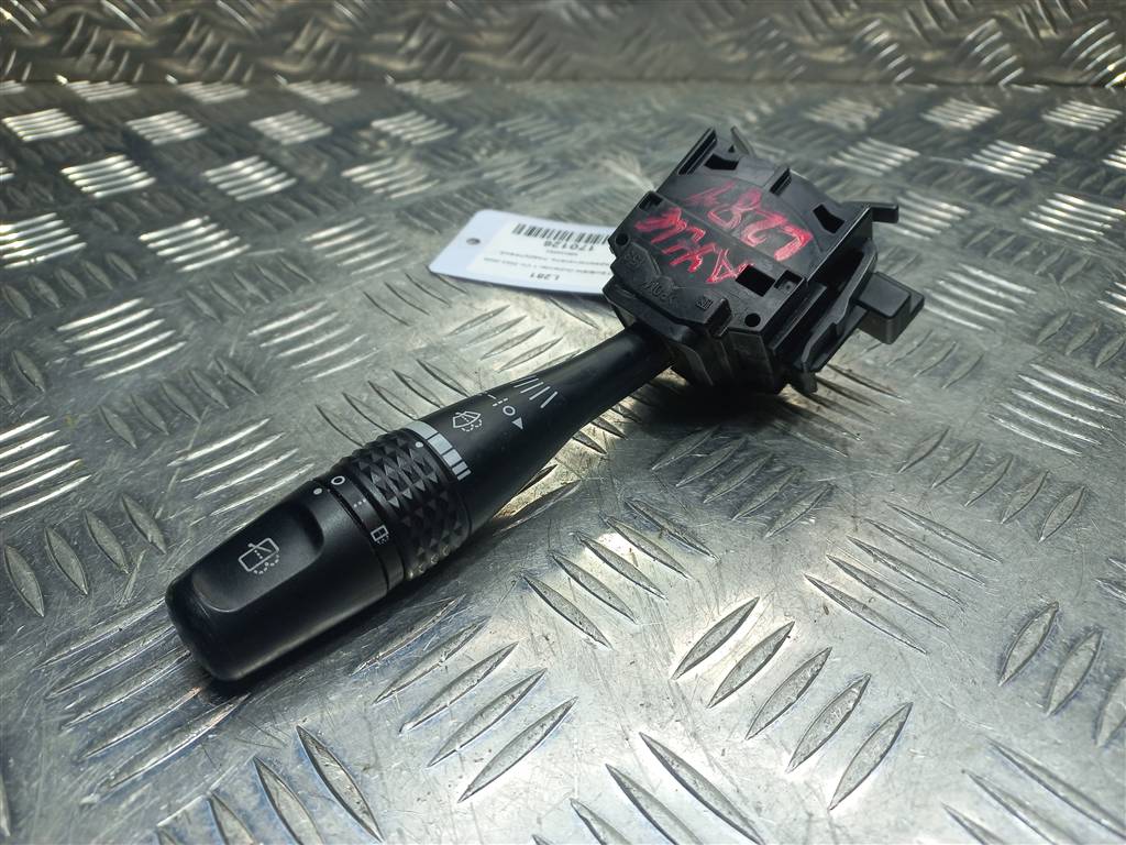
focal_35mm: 25
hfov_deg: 69.4
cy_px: 422
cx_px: 563
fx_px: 813
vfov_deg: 54.9
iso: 40
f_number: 1.8
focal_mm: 4.6
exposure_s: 1/100
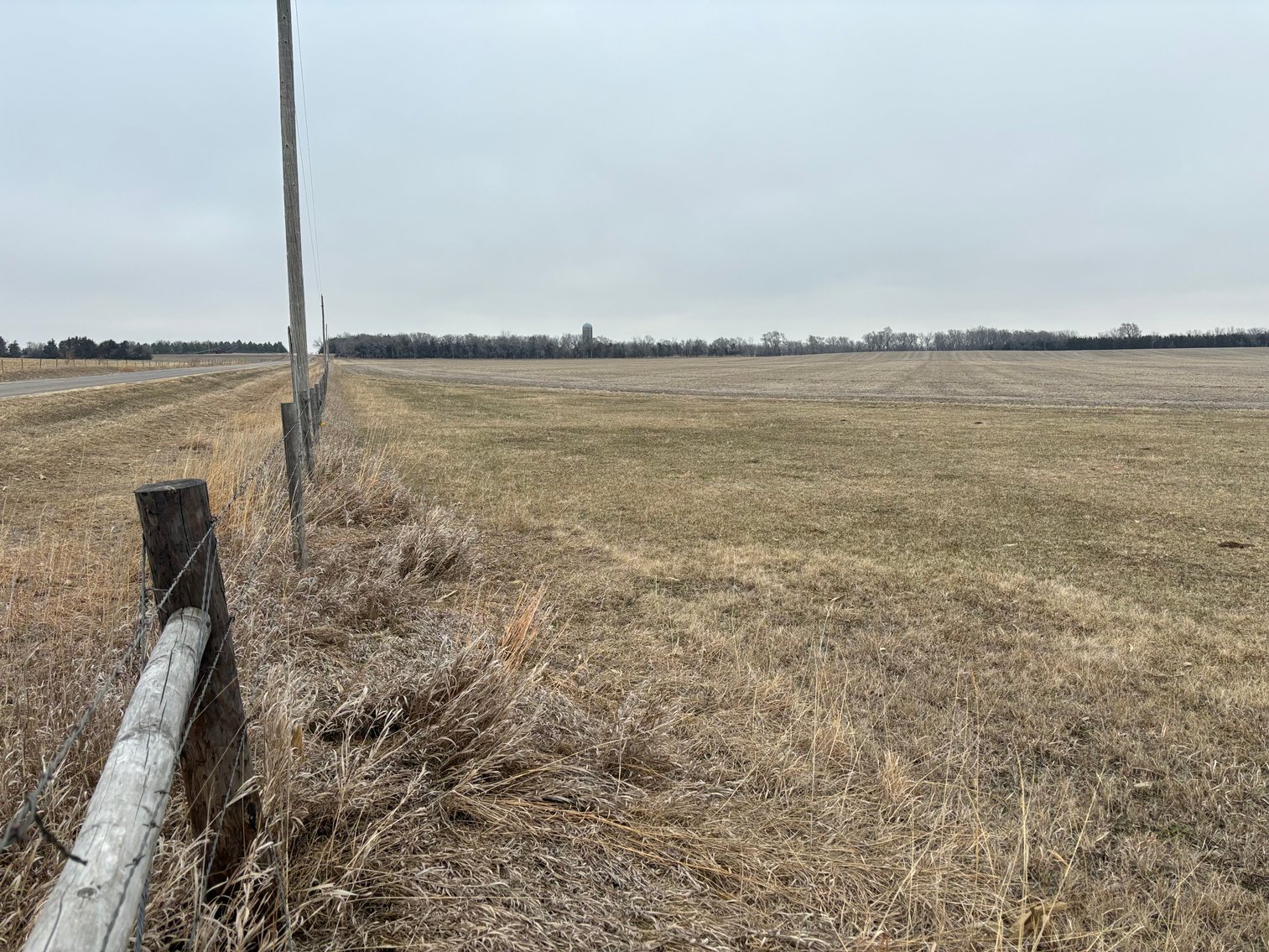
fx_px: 953
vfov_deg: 53.1
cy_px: 476
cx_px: 634
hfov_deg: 67.3
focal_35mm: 26
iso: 50
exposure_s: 1/2193
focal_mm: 5.96
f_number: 1.6
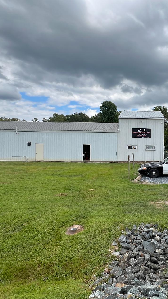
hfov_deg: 45.0
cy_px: 156
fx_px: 182
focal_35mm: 23
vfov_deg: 78.7
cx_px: 151
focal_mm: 1.57
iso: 32
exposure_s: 1/911
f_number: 1.8
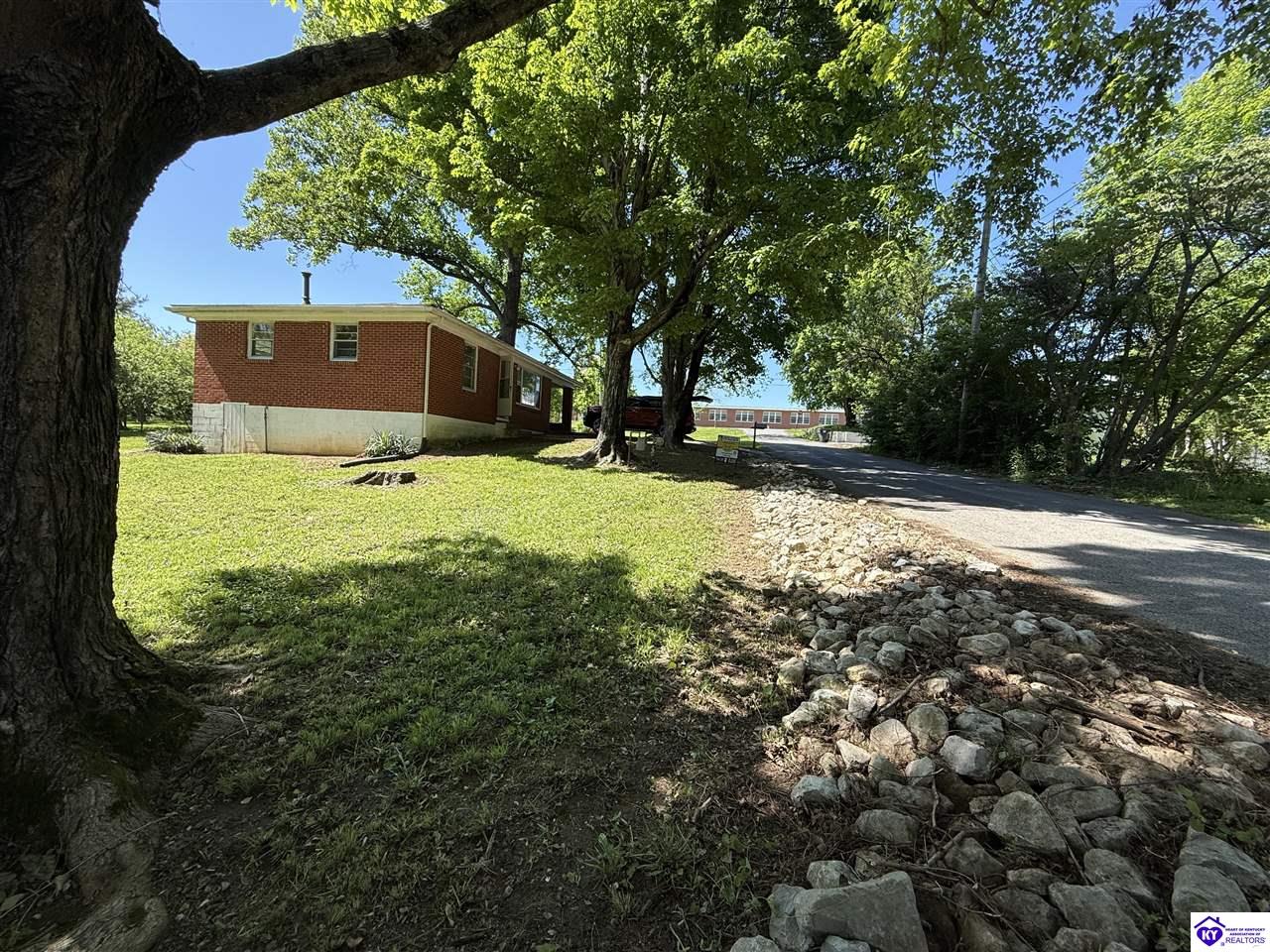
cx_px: 635
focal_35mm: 14
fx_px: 514
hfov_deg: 102.1
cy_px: 476
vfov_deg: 85.7
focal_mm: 2.22
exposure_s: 1/613
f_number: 2.2
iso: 50
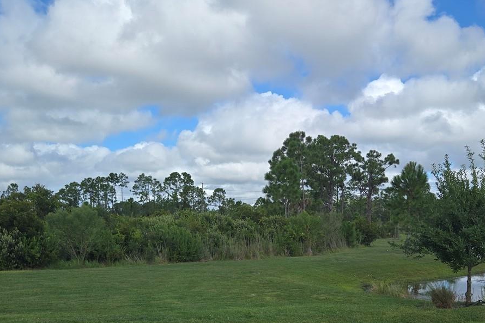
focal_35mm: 43
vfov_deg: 30.6
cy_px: 247
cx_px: 259
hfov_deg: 45.4
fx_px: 579
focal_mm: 5.4
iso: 40
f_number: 1.8
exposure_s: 1/2921
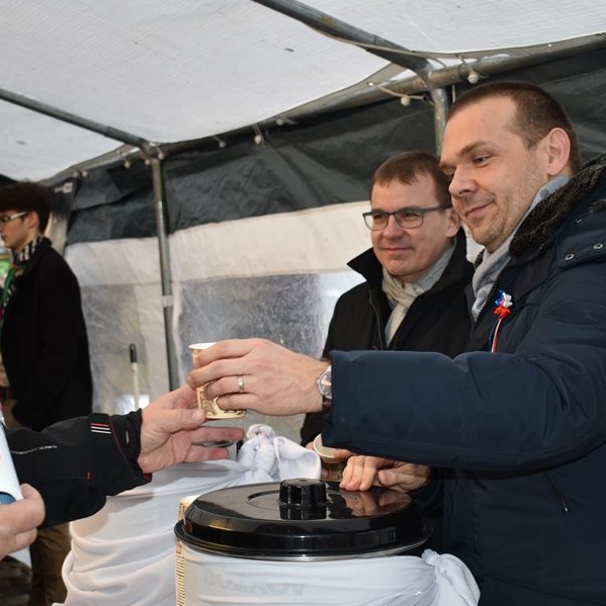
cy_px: 338
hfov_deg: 28.2
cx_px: 306
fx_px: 1208
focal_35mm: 61
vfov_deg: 28.1
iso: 400
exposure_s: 1/60
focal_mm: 28
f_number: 4.2
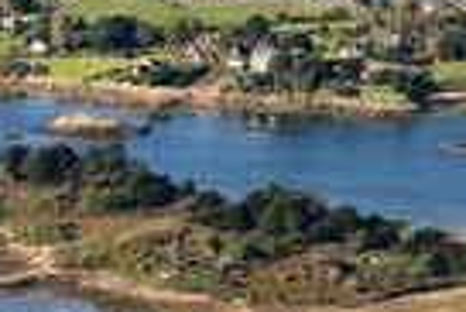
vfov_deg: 4.1
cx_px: 692
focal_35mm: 340
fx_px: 4406
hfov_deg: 6.0
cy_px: 103
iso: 800
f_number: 11
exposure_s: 1/1000
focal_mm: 110
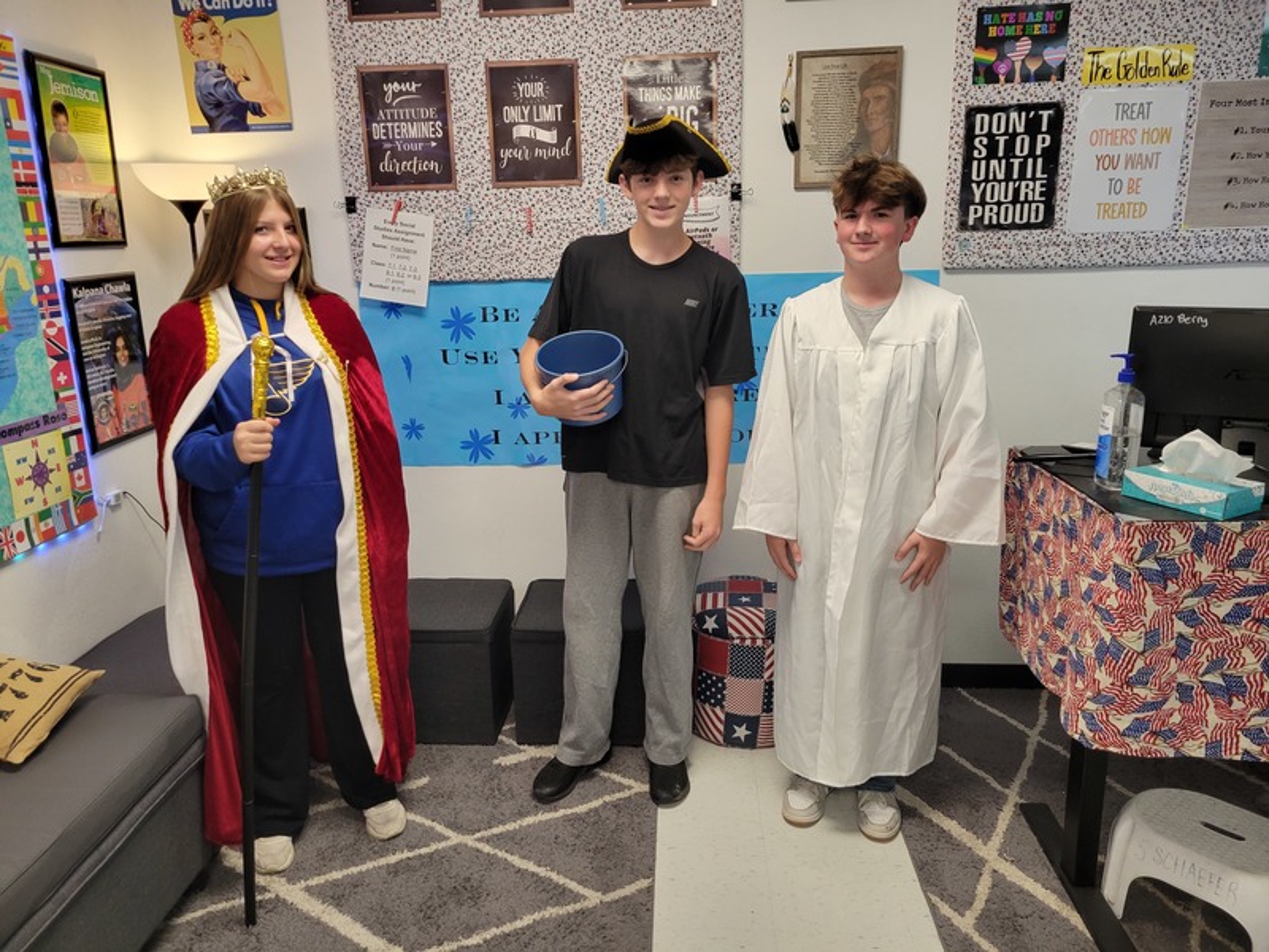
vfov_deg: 53.1
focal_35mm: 26
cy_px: 476
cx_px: 634
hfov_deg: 67.3
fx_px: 953
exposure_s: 1/120
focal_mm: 5.4
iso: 250
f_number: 1.8
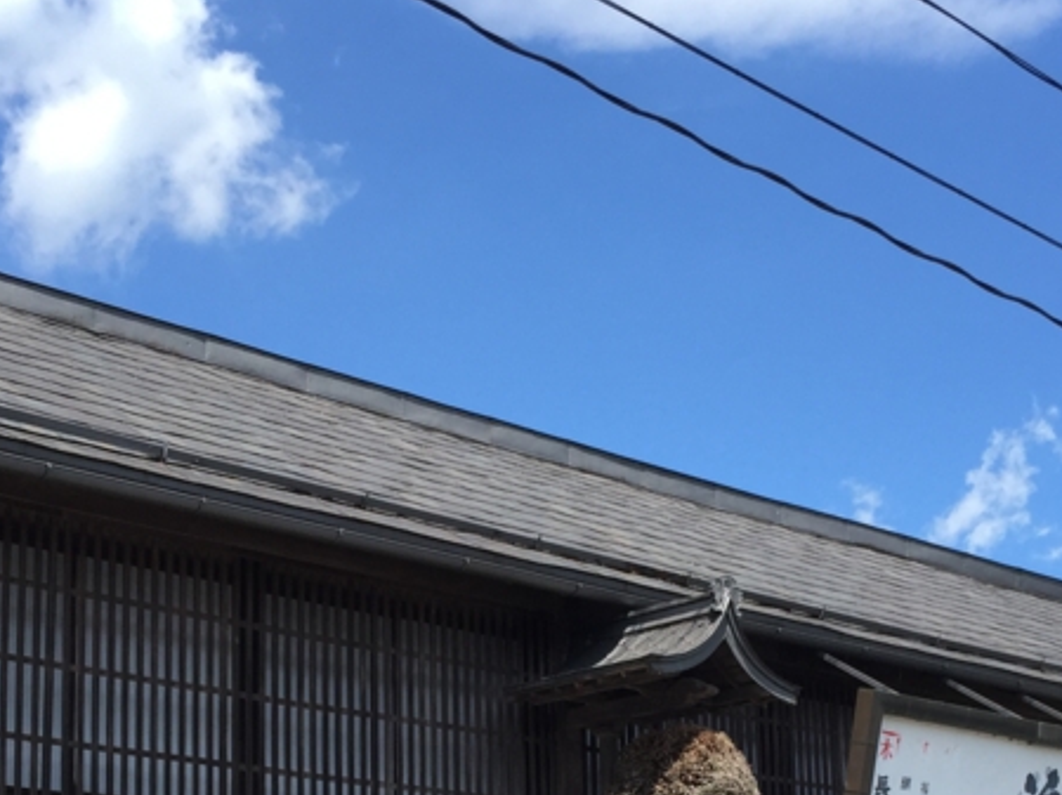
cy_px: 830
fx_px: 2024
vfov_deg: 21.3
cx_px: 583
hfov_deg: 29.4
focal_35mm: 66
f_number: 2.2
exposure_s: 1/1099
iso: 32
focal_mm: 4.15
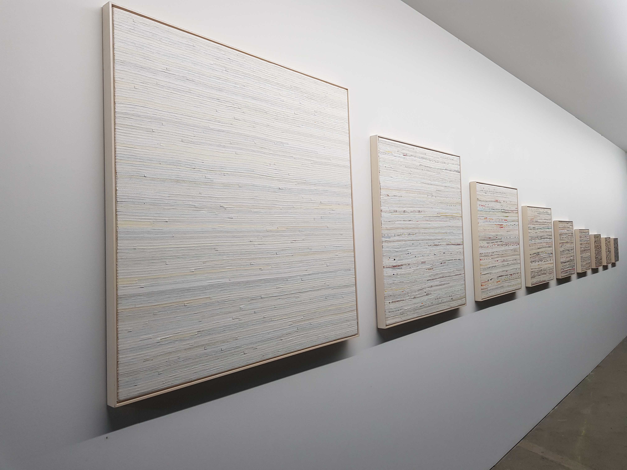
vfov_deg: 53.1
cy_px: 235
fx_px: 471
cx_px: 314
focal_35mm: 26
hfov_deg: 67.3
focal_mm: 4.2
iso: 64
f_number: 1.7
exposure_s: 1/50
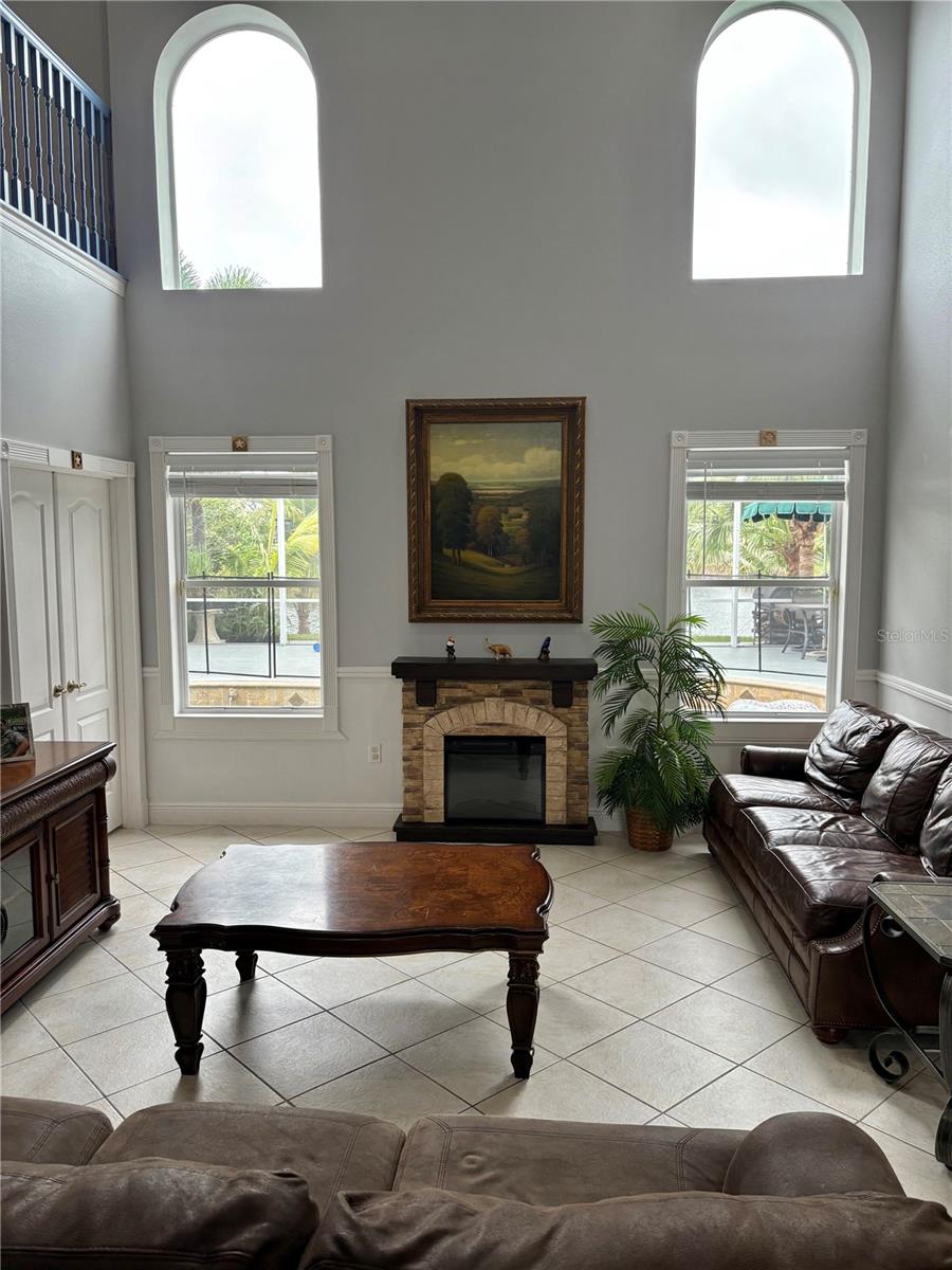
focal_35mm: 26
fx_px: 953
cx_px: 476
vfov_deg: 67.3
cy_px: 635
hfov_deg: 53.1
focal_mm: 5.96
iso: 100
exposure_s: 1/120
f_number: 1.6
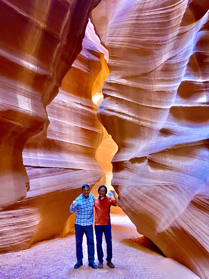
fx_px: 209
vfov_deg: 67.3
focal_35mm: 26
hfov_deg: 53.1
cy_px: 140
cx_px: 104
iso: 640
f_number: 1.8
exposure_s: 1/30
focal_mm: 4.25
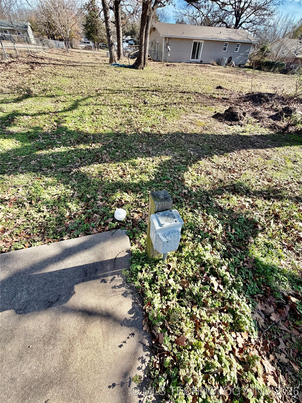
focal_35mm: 14
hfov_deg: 85.7
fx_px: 163
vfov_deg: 102.1
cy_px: 202
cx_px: 151
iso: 50
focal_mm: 2.22
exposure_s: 1/502
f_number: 2.2
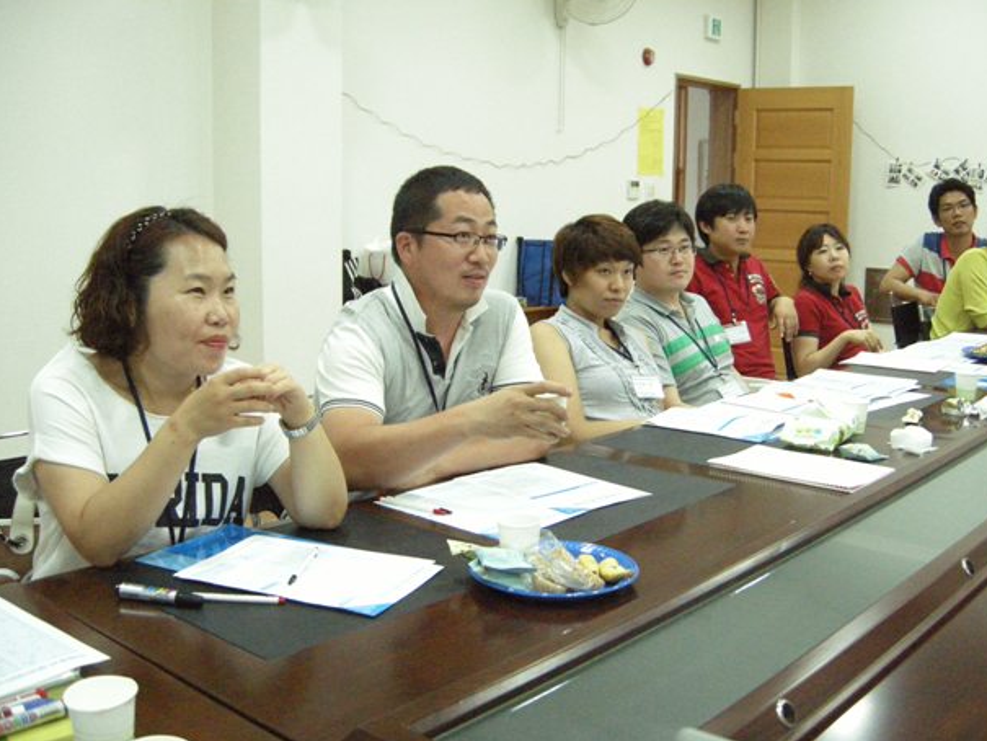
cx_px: 514
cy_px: 379
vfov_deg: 38.7
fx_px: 1055
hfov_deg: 50.1
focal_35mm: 37
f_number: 2.7
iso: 1063
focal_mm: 7.5
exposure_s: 1/124
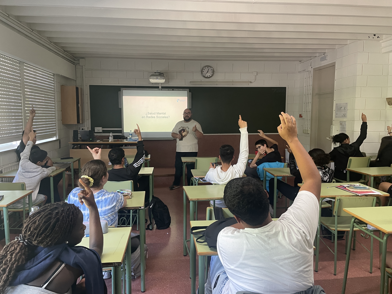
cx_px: 196
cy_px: 147
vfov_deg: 53.1
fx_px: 294
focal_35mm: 26
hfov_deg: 67.3
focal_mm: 4.2
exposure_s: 1/50
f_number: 1.6
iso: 250
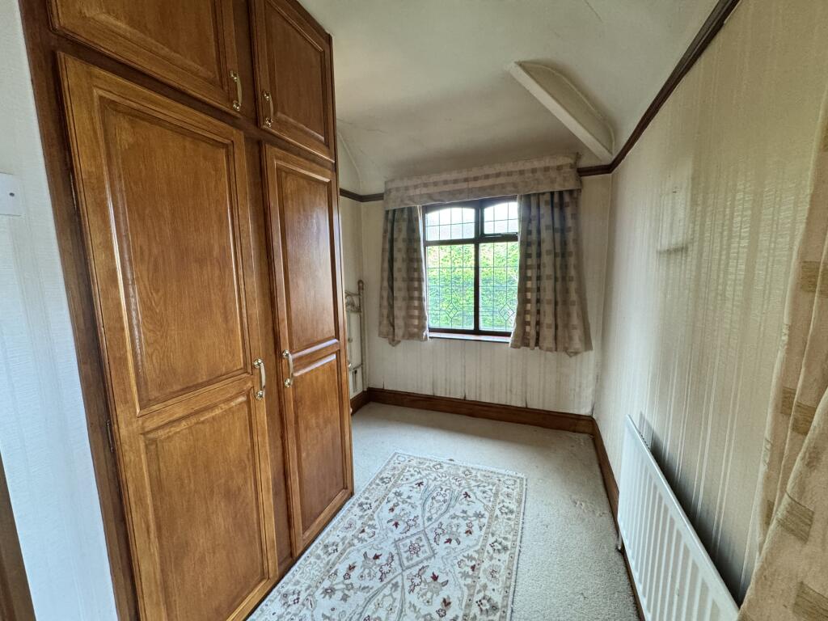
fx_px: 335
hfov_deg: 102.1
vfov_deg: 85.7
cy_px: 310
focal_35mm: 14
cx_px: 414
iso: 400
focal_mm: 2.22
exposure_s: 1/60
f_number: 2.2
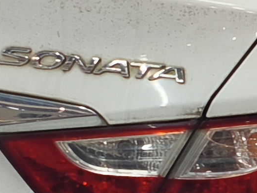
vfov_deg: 7.3
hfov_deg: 9.6
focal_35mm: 204
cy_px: 172
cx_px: 296
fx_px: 1515
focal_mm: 4.94
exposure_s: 1/100
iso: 100
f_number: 1.5
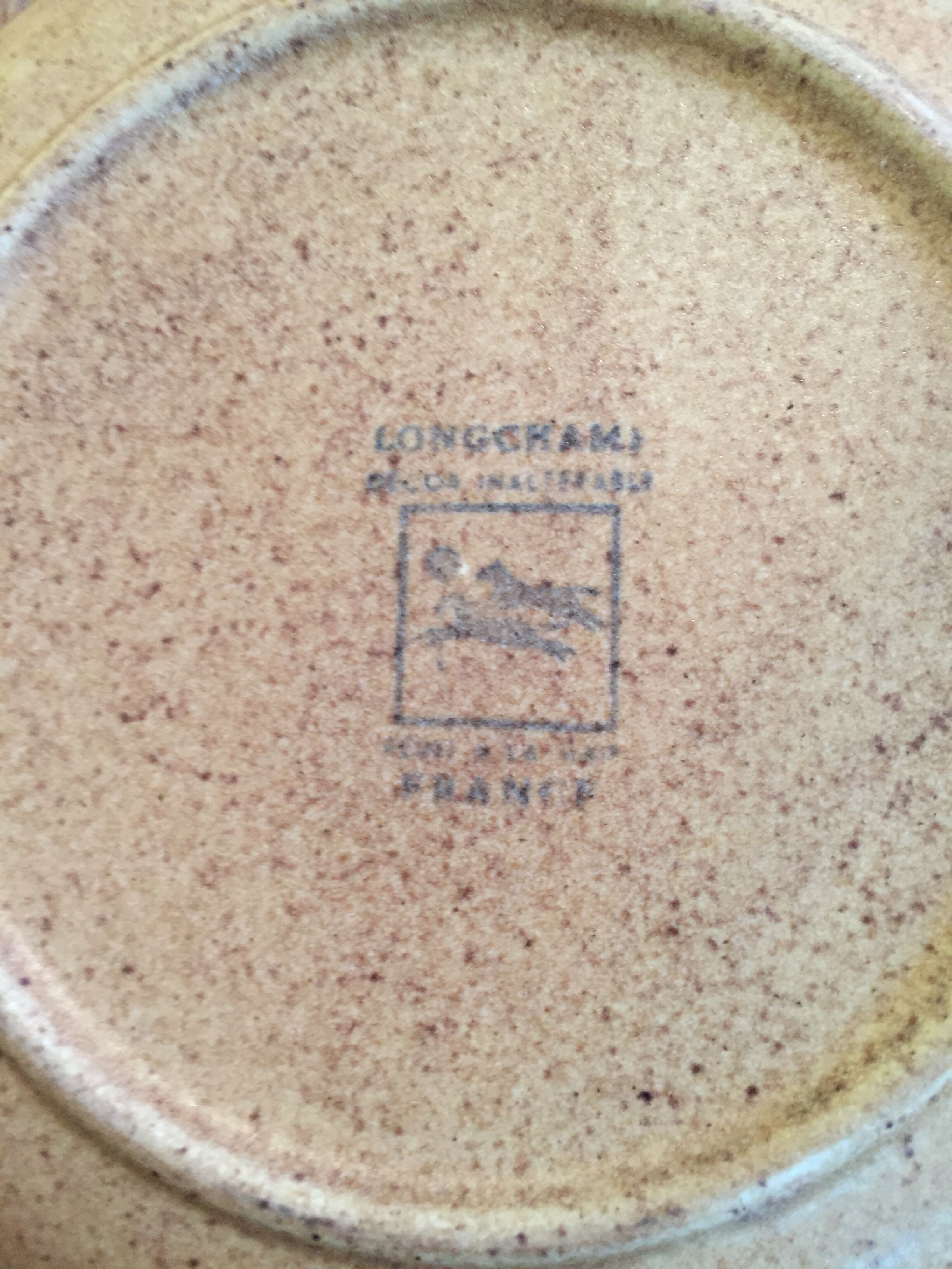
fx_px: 1063
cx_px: 476
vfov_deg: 61.7
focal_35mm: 29
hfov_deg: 48.2
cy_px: 634
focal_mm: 4.15
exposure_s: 1/33
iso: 160
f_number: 2.2
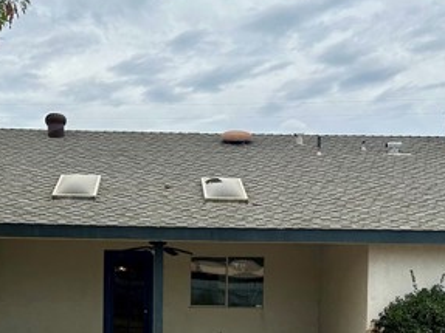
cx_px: 163
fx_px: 745
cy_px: 302
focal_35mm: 58
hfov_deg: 33.1
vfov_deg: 24.5
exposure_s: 1/3356
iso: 50
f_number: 1.5
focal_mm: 5.7
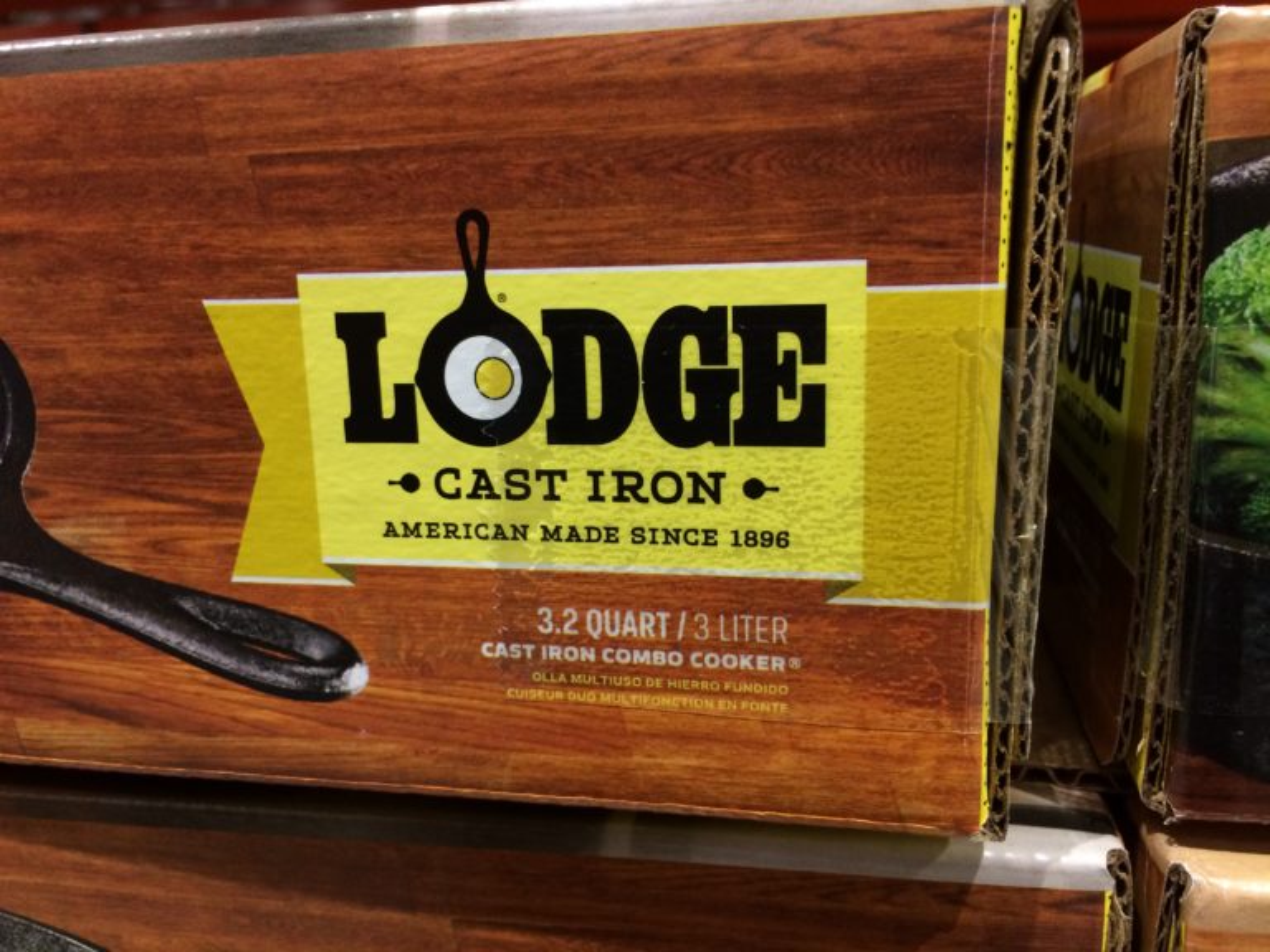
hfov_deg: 61.7
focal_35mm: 29
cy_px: 476
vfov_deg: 48.2
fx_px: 1064
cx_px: 635
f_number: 2.2
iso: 160
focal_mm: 4.15
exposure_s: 1/30
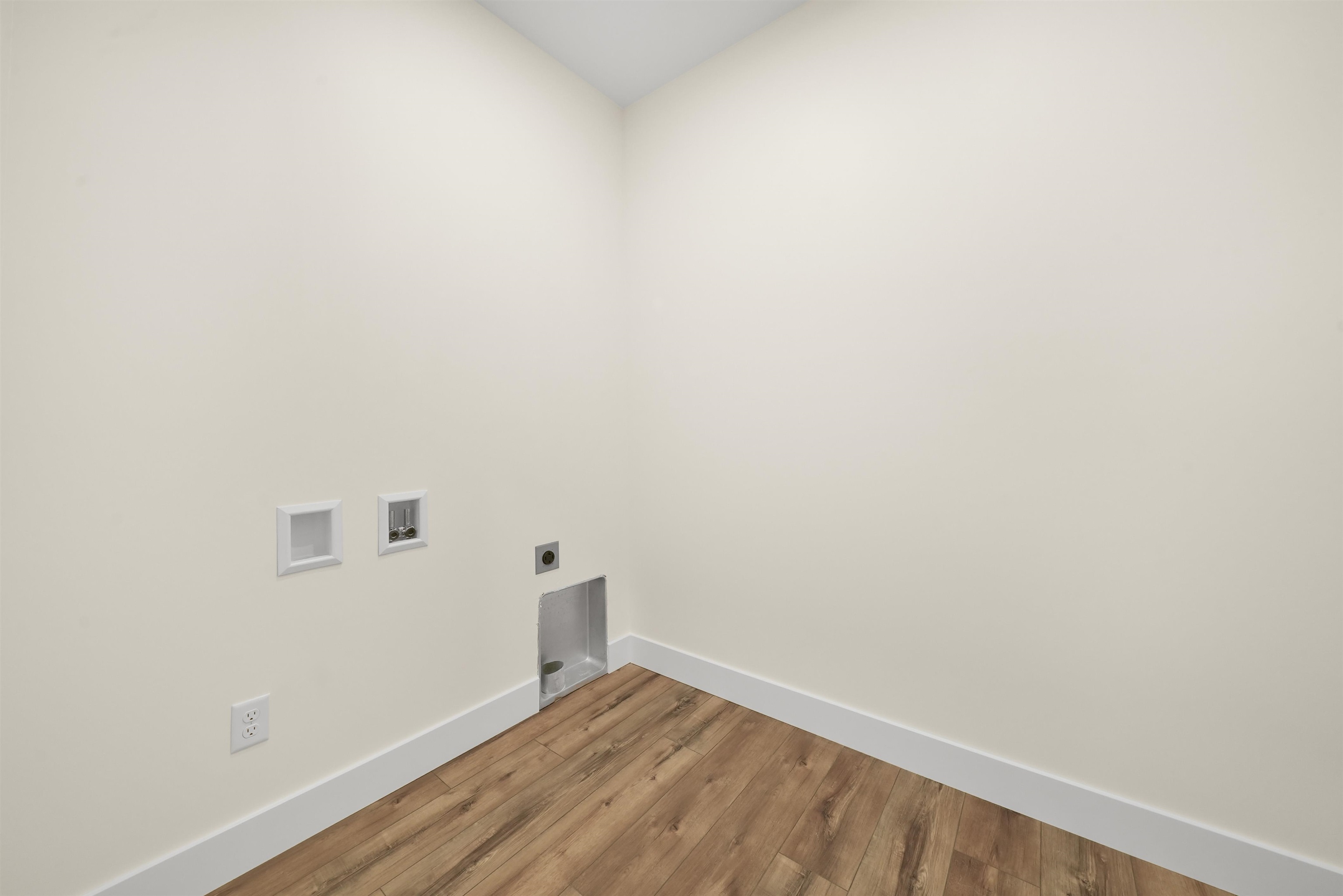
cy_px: 448
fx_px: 448
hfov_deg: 112.6
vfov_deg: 90.1
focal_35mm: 12
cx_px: 672
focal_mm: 12
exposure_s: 1/6
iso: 2000
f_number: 10
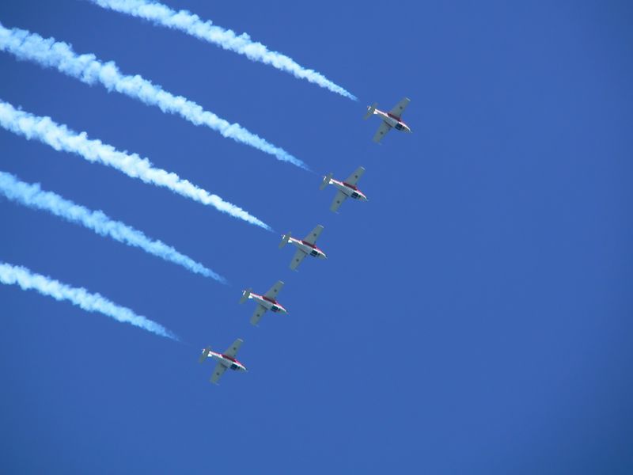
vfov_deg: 3.4
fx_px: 7900
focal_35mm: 432
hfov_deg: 4.6
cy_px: 238
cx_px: 316
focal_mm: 72
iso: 80
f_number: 3.7
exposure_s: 1/640
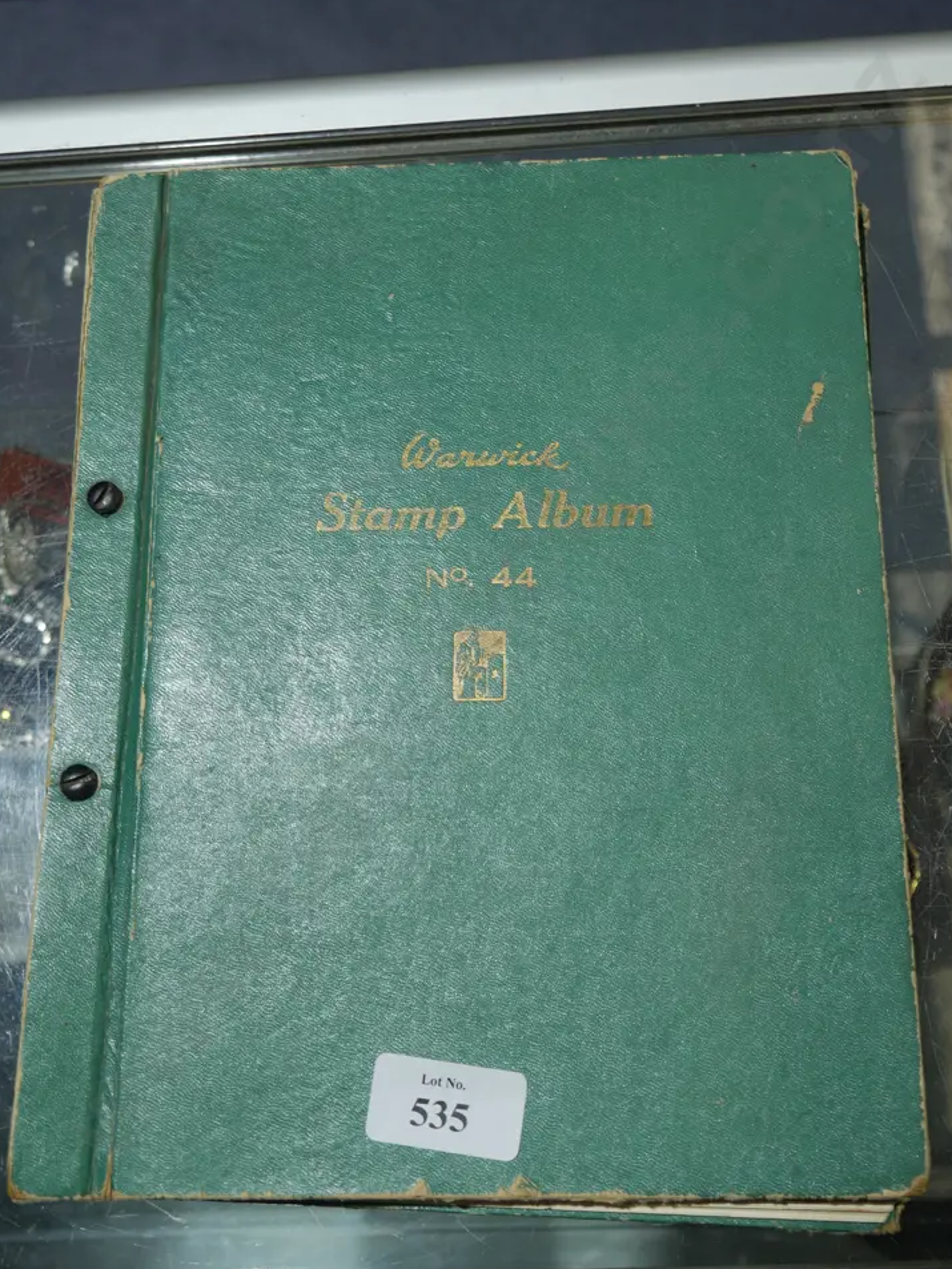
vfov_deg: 43.8
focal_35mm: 43
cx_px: 496
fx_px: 1576
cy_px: 610
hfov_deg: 33.6
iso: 200
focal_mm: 20
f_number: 4.4
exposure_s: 1/80
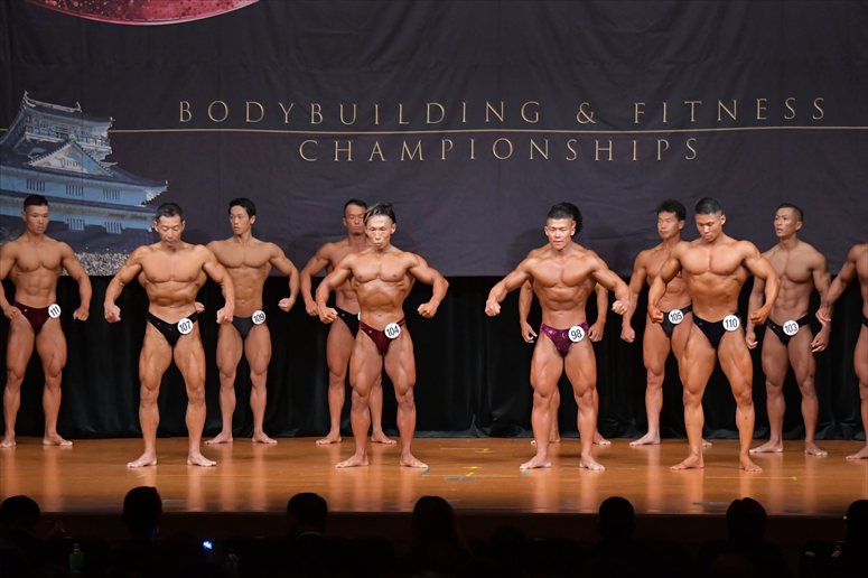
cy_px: 289
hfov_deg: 13.7
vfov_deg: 9.1
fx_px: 3615
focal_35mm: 150
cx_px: 434
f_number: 5.6
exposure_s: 1/400
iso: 5000
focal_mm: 100
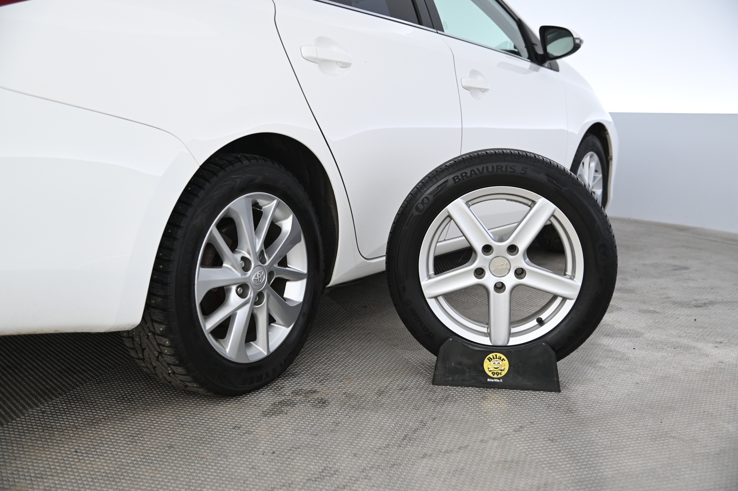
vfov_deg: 33.3
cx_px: 369
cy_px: 246
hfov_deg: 48.5
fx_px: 819
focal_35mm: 40
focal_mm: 40
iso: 2000
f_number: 4
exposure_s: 1/100
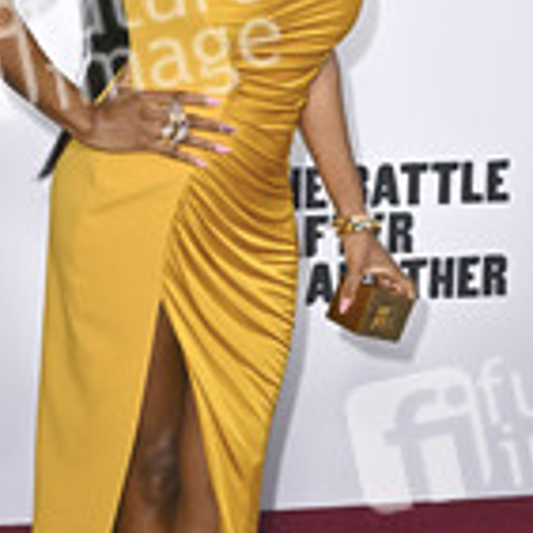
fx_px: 1934
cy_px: 234
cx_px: 197
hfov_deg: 15.7
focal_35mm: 111
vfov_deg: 15.7
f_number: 5
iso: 800
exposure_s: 1/320
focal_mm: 46
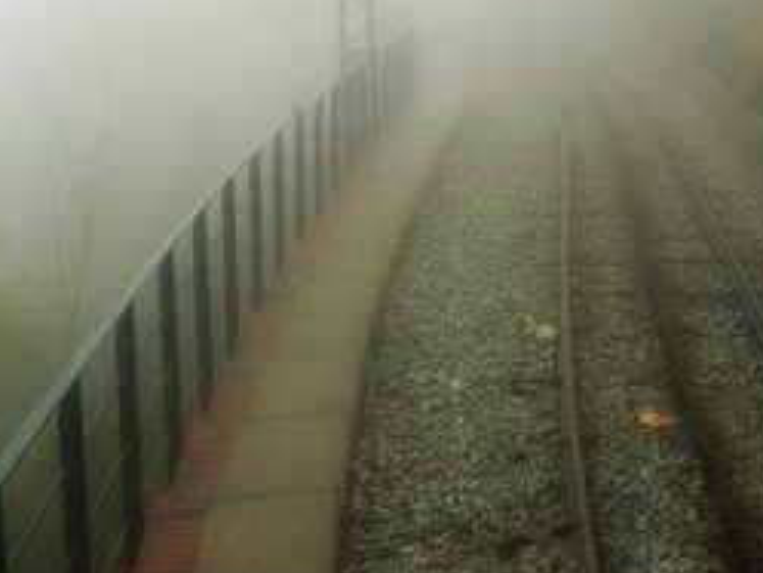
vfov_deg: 21.2
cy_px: -92
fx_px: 1433
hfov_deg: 29.6
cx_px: 515
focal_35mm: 65
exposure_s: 1/100
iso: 100
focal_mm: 4.04
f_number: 2
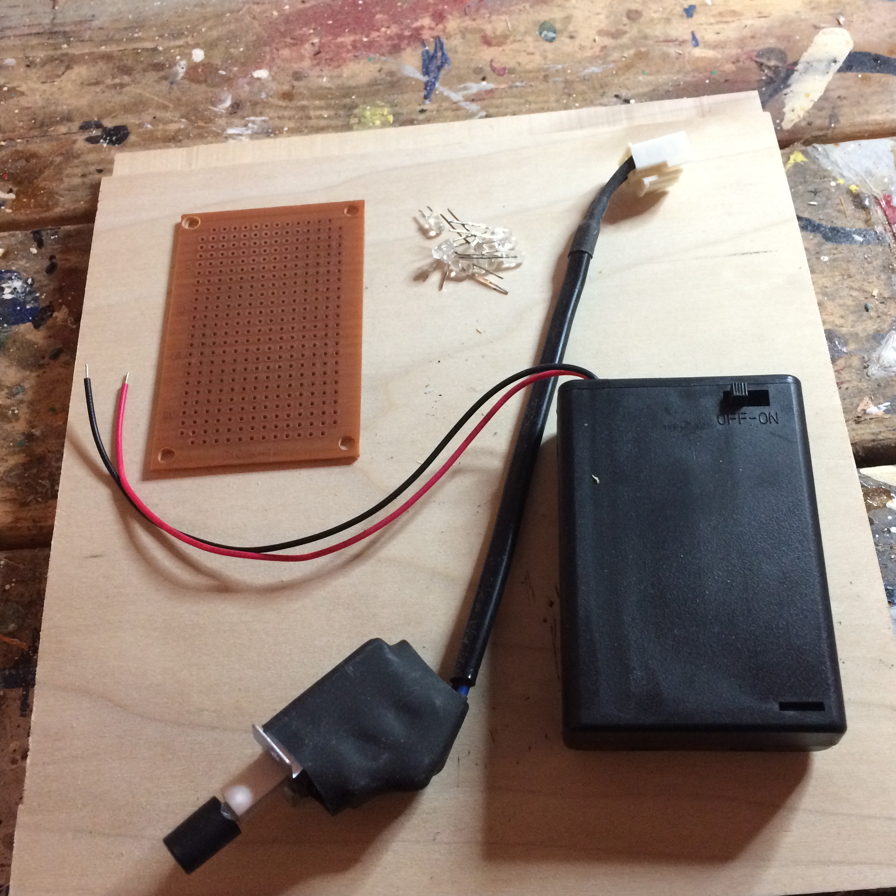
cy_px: 456
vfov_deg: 47.2
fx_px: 1025
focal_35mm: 35
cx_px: 483
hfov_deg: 47.2
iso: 200
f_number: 2.2
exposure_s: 1/30
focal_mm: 4.15
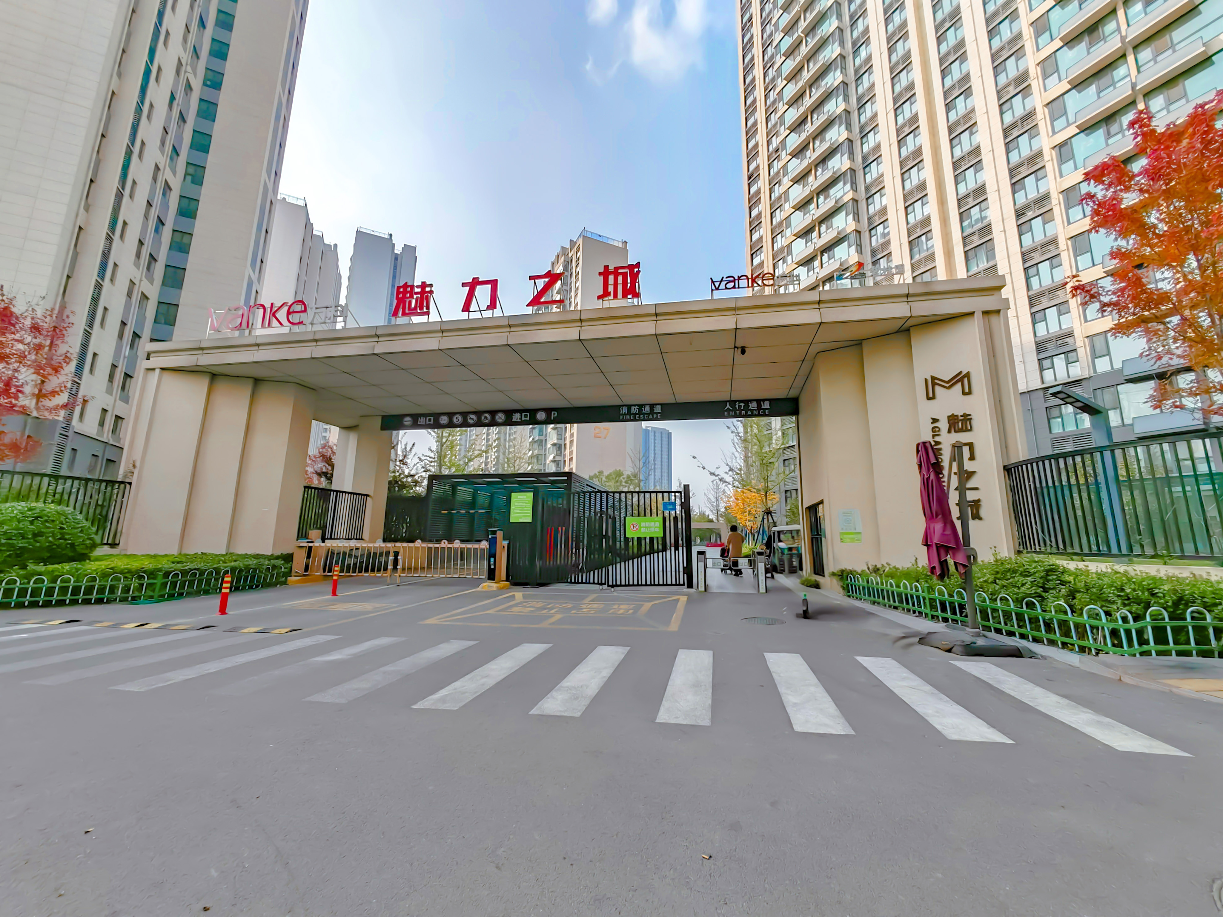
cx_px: 612
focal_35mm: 13
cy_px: 458
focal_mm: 1.82
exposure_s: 1/670
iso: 50
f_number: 2
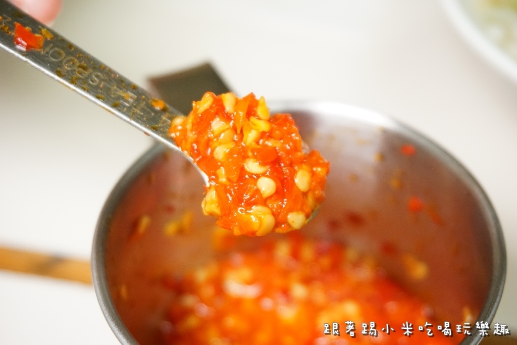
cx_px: 258
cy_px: 172
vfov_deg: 25.8
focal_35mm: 52
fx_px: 754
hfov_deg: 37.8
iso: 1600
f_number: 5.6
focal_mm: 35
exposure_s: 1/160
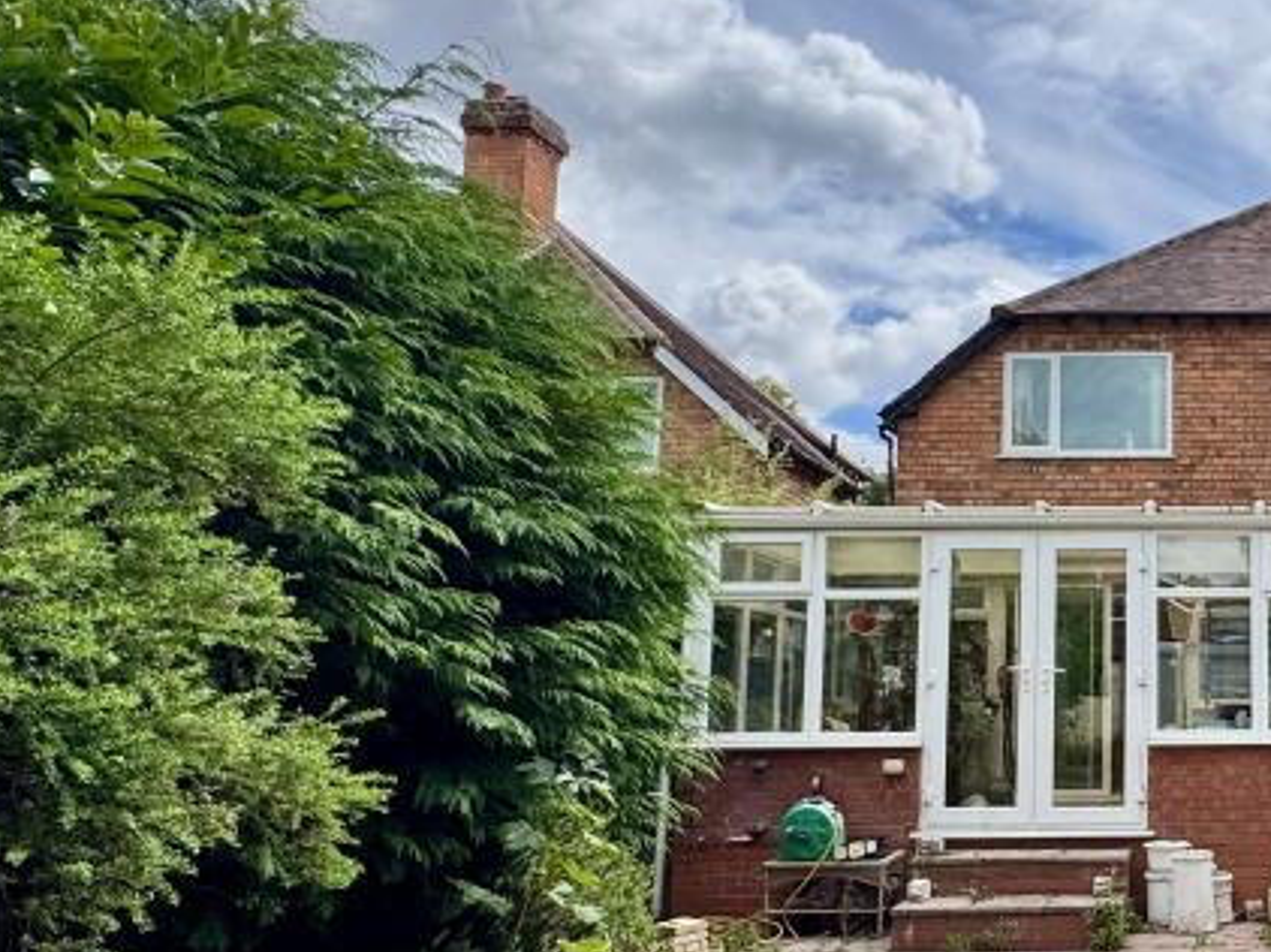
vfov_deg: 41.6
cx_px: 1283
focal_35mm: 34
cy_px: 548
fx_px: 1248
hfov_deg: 45.2
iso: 50
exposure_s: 1/1832
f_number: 2.2
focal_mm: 2.22
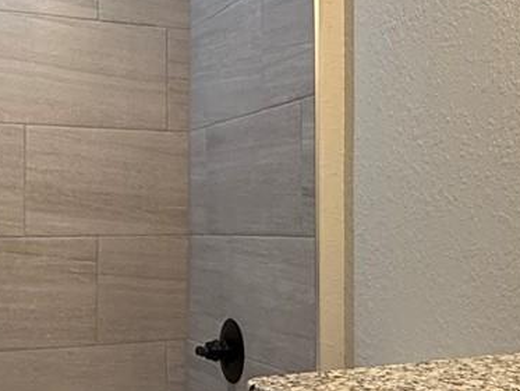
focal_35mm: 60
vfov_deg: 24.4
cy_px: 196
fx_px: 902
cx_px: 315
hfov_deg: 32.1
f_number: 2.2
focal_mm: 2.22
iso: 250
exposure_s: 1/120
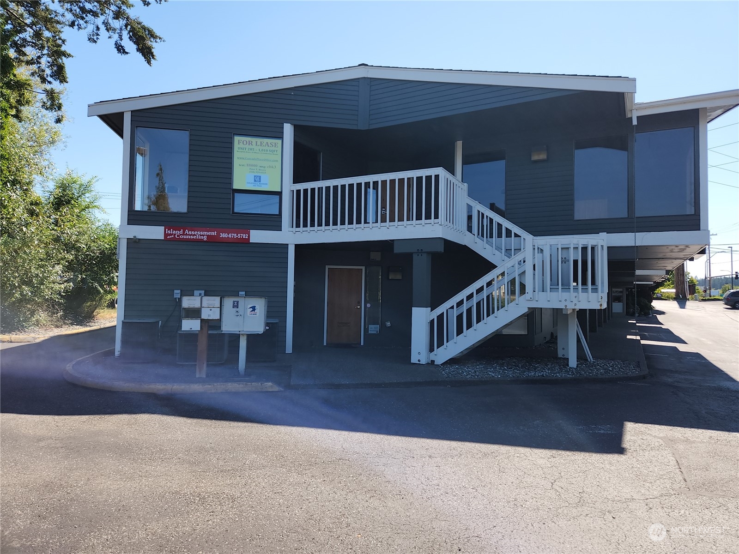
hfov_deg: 73.9
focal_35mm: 23
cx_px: 370
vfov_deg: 58.9
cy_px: 277
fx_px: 491
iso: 20
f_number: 1.8
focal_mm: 5.4
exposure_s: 1/728
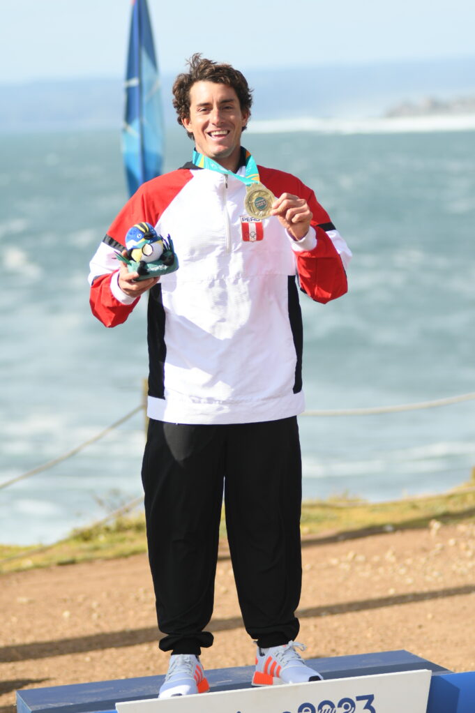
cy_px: 356
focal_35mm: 157
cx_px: 238
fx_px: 3108
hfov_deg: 8.7
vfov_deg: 13.1
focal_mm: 105
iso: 100
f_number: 2.8
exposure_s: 1/1250
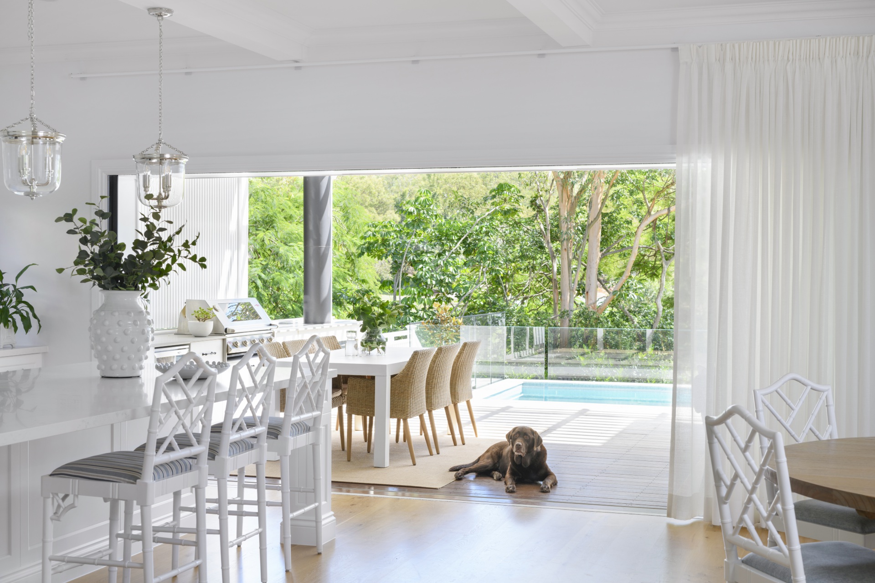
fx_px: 1215
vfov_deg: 27.0
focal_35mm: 50
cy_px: 292
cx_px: 438
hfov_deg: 39.6
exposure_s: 1/13
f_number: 8
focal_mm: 50
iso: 100
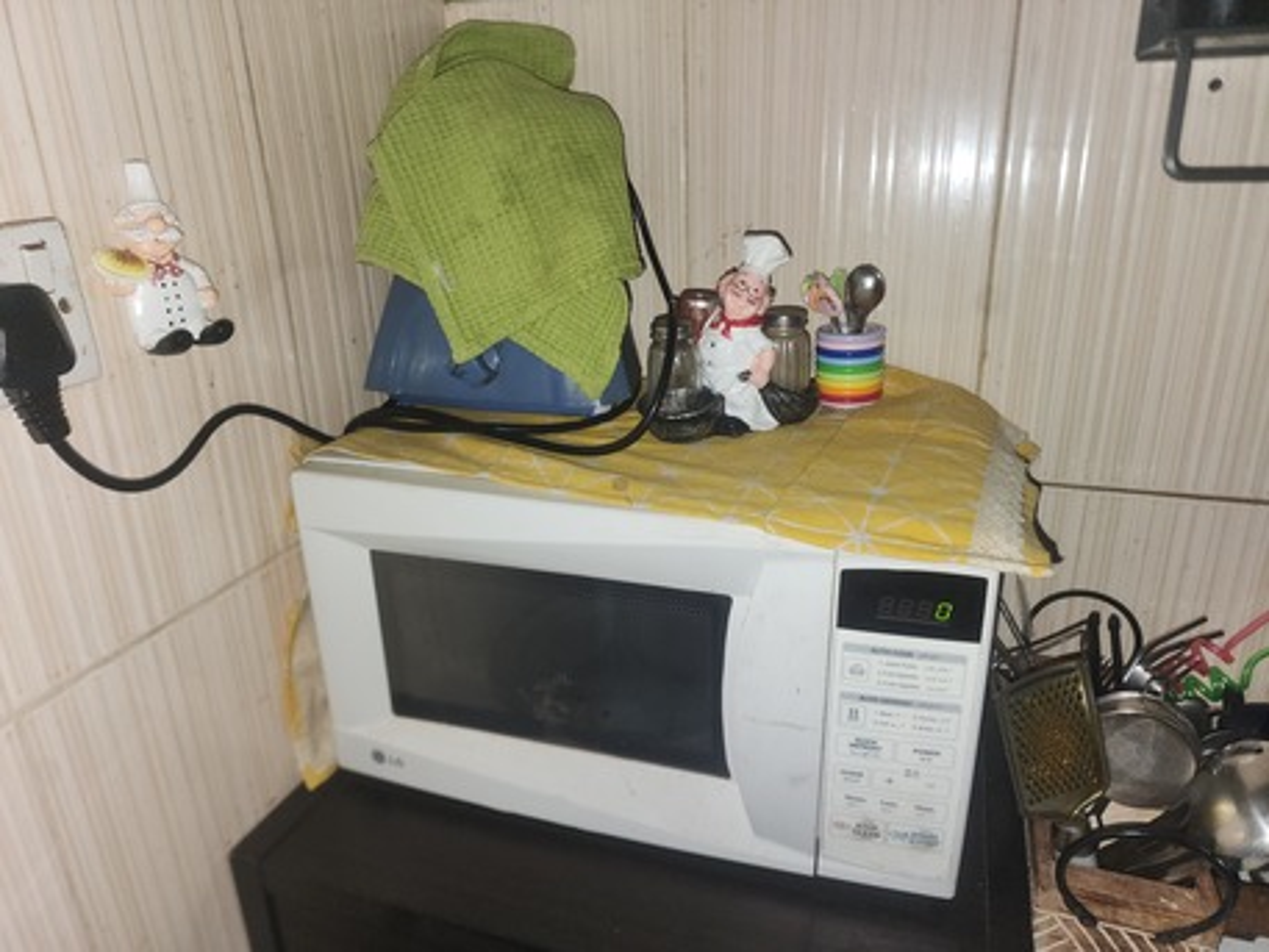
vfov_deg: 58.9
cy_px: 476
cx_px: 634
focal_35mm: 23
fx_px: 843
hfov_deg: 73.9
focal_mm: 6.4
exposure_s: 1/50
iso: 80
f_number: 1.8
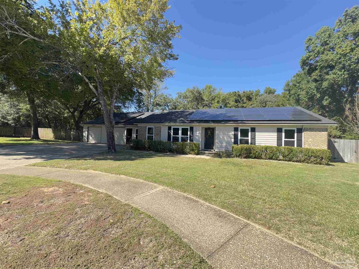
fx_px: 145
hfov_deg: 102.1
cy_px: 134
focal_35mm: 14
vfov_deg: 85.7
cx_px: 180
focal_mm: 2.22
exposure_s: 1/470
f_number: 2.2
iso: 40
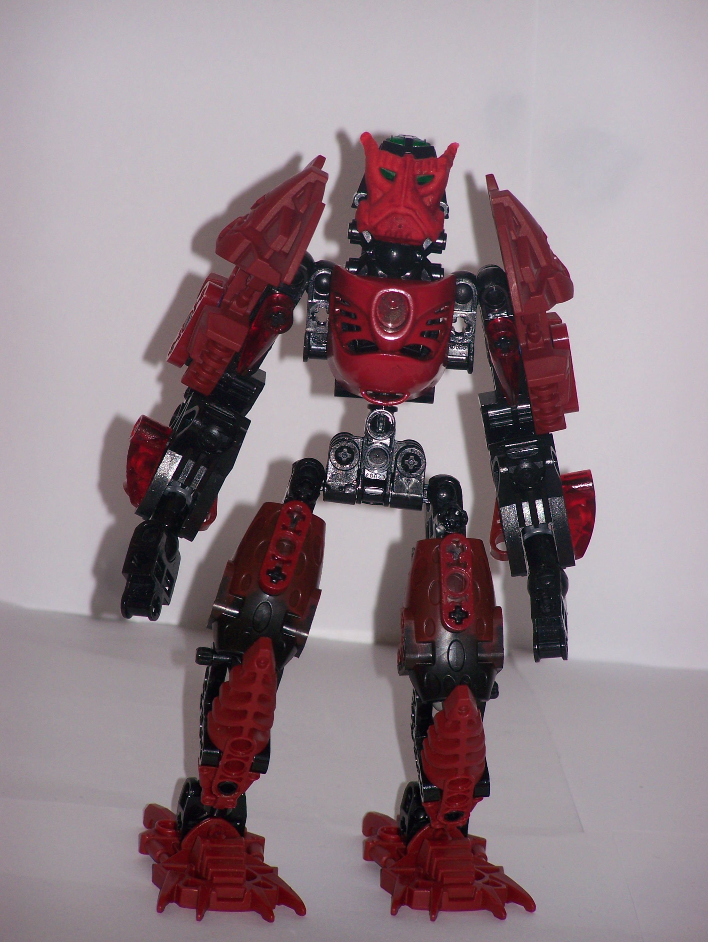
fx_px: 5938
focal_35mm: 218
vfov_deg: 9.1
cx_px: 354
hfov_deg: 6.8
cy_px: 471
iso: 80
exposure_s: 1/160
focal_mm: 36.2
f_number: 3.2
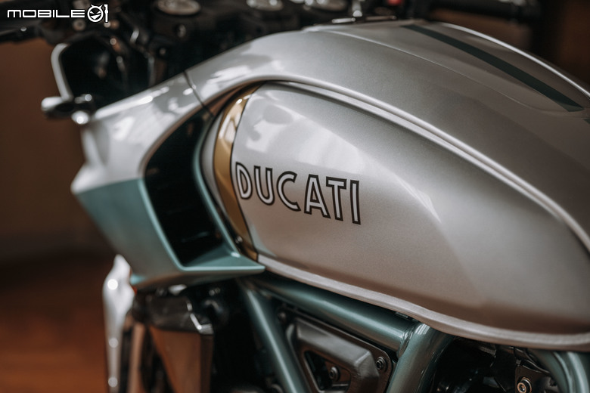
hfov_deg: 39.6
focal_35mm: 50
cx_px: 295
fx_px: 819
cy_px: 196
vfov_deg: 27.0
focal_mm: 50
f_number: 3.2
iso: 250
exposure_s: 1/500
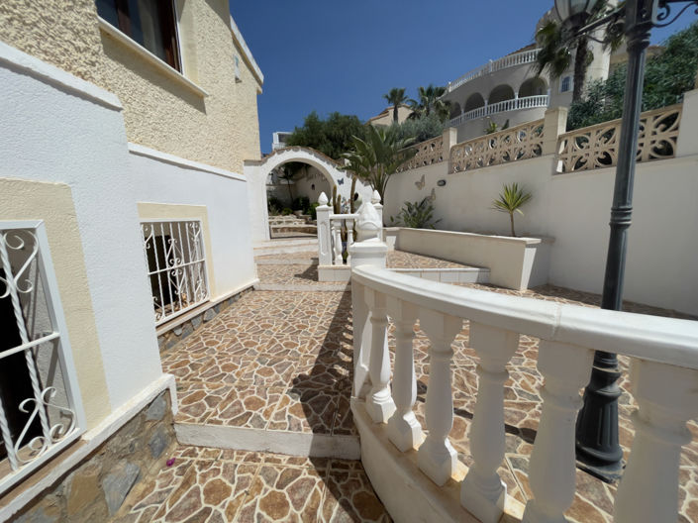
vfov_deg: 89.9
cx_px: 349
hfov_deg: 106.2
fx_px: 262
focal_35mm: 13
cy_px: 262
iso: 25
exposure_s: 1/3425
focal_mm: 1.54
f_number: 2.4
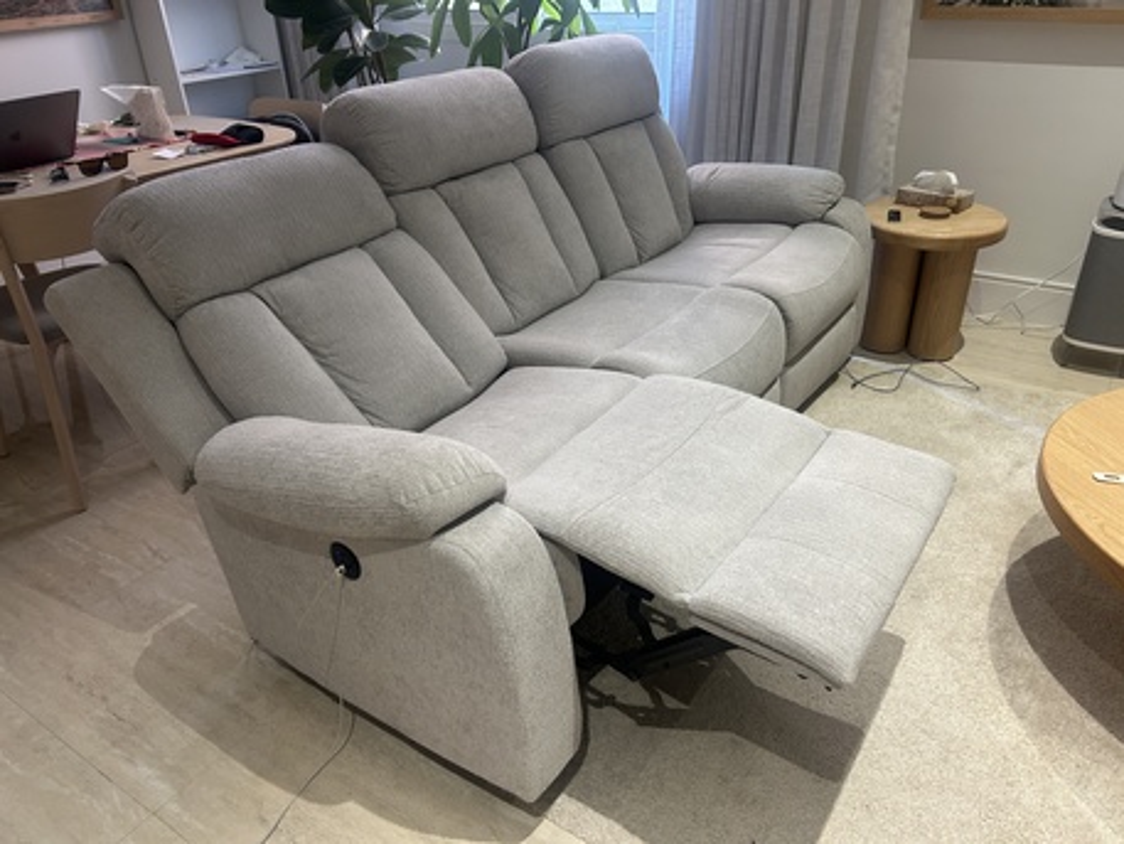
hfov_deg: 67.3
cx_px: 562
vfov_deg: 53.1
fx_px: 844
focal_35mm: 26
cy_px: 422
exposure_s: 1/60
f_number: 1.5
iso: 160
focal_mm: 5.7
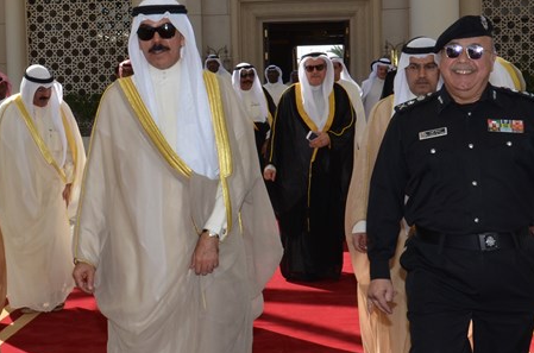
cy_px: 172
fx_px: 1317
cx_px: 139
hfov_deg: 22.7
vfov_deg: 15.3
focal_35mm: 89
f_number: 14
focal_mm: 26
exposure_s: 1/250
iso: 400
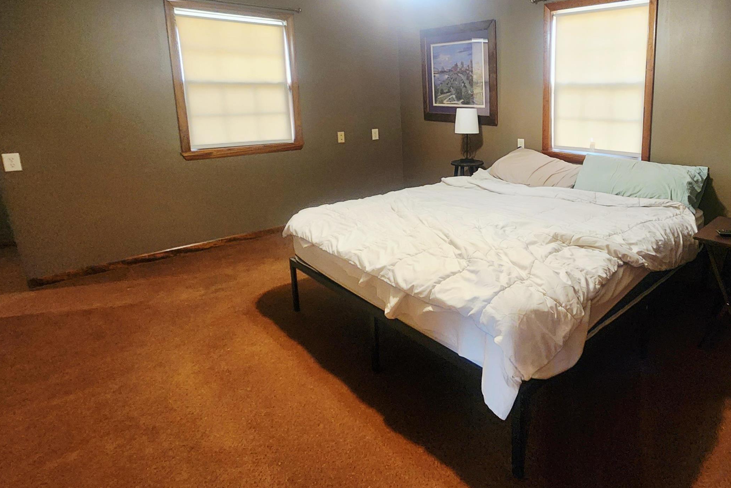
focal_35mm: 20
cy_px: 168
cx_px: 526
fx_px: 406
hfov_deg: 79.1
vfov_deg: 60.7
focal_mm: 2.2
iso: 500
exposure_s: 1/30
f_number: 2.2
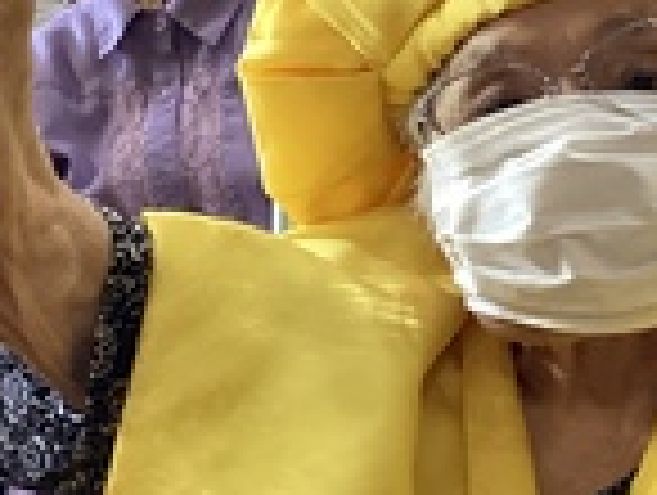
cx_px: 608
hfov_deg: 18.2
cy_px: 52
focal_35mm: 106
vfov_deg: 13.9
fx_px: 2015
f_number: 2.4
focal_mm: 3.3
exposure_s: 1/60
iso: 200
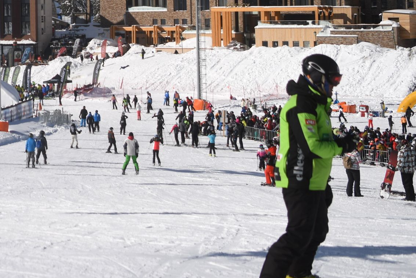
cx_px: -147
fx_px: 1225
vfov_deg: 12.6
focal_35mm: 106
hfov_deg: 17.8
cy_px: -50
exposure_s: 1/4000
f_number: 3.2
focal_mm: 30
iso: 80
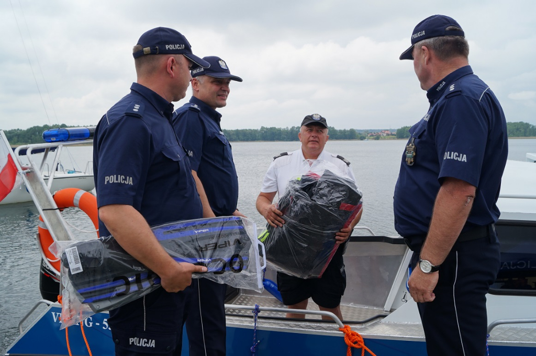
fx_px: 446
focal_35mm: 30
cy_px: 178
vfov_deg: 43.5
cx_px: 268
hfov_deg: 62.0
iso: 100
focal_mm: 20
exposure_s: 1/200
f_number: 8
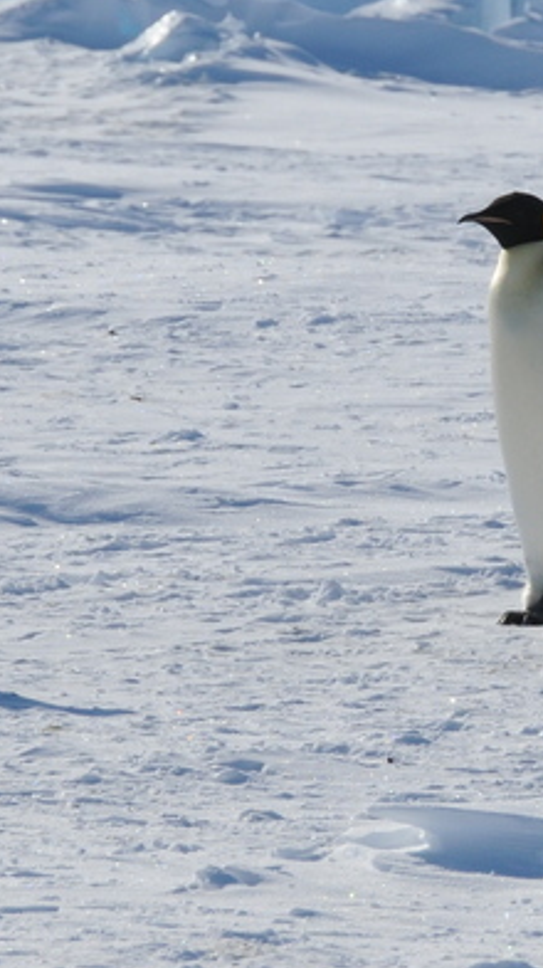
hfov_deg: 2.7
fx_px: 11425
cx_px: 679
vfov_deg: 4.8
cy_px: 88
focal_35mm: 446
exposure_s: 1/2000
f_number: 11
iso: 400
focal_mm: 95
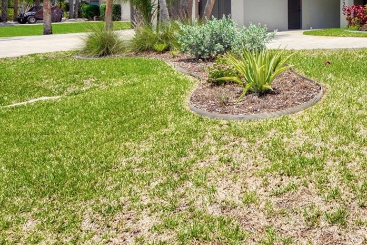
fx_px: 398
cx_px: 331
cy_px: 13
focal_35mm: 39
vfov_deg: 32.1
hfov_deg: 44.9
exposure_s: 1/200
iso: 160
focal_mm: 17
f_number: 7.1
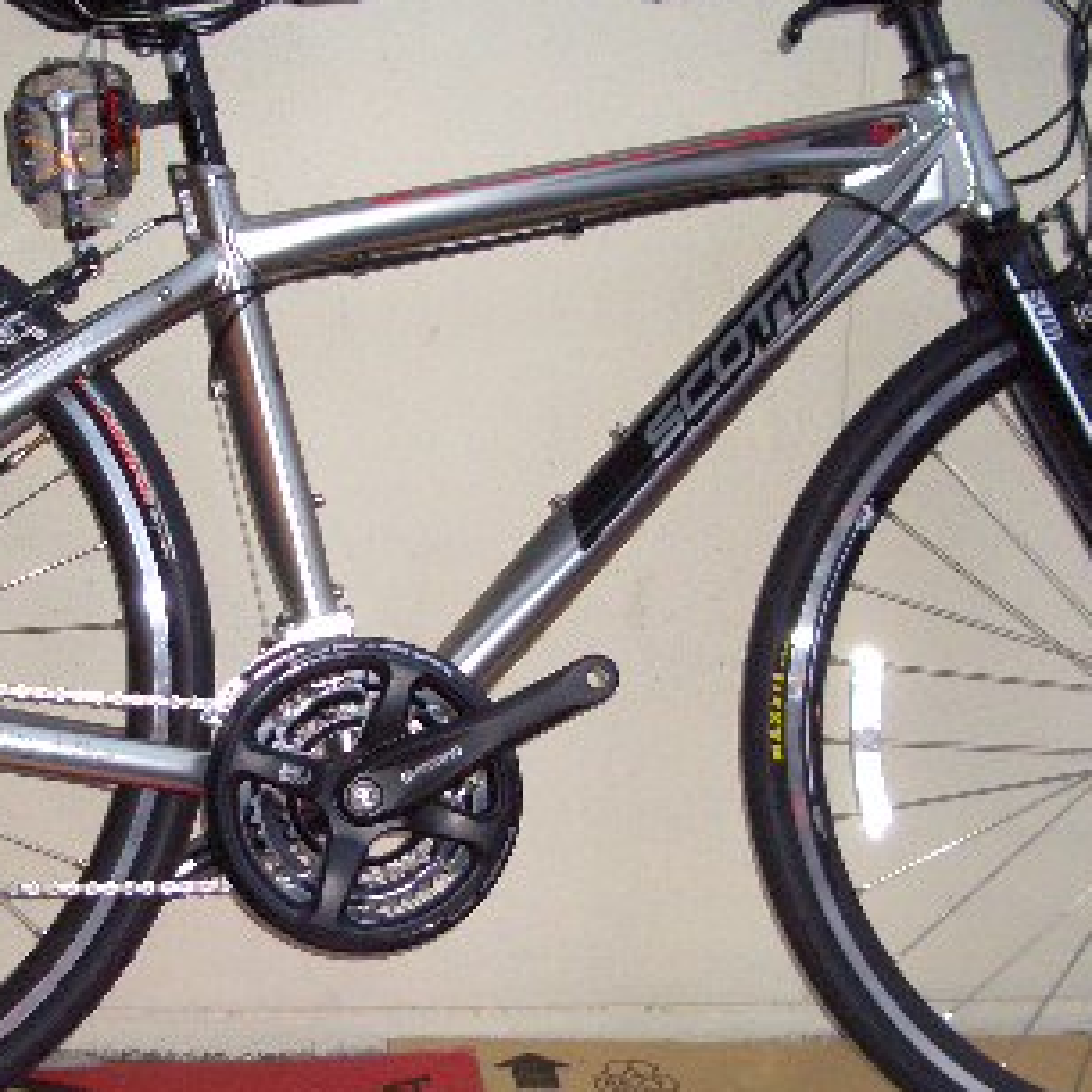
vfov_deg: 26.5
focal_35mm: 65
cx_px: 412
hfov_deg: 26.4
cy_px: 605
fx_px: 2320
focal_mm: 5.8
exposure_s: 1/60
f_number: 2.6
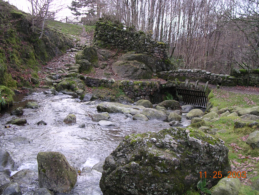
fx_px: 284
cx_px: 130
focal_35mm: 38
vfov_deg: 37.7
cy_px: 98
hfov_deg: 49.0
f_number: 2.8
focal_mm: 5.8
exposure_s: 1/35.6
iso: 100
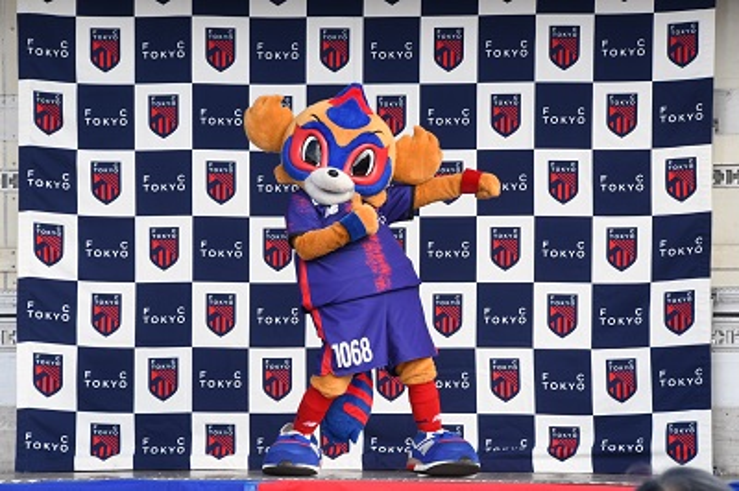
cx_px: 370
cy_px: 246
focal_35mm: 232
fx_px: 4758
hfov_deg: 8.9
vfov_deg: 5.9
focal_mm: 155
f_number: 16
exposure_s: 1/250
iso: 800
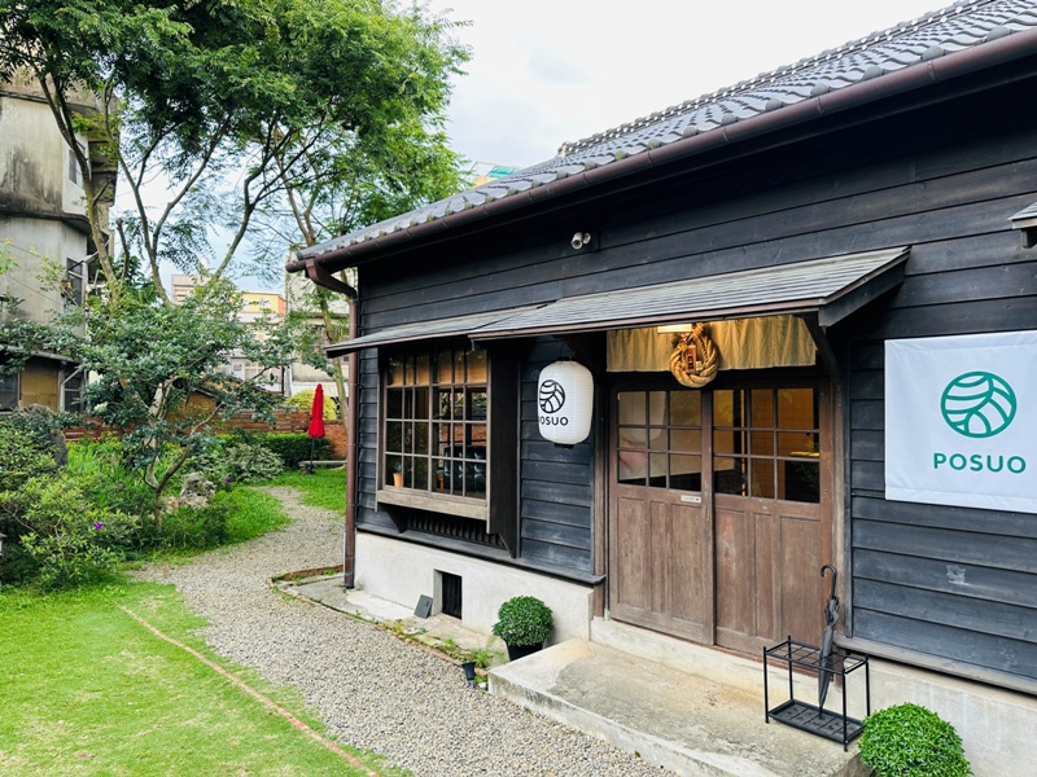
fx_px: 719
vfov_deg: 56.8
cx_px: 518
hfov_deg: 71.6
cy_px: 388
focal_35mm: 24
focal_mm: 6.86
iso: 80
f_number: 1.78
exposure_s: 1/121
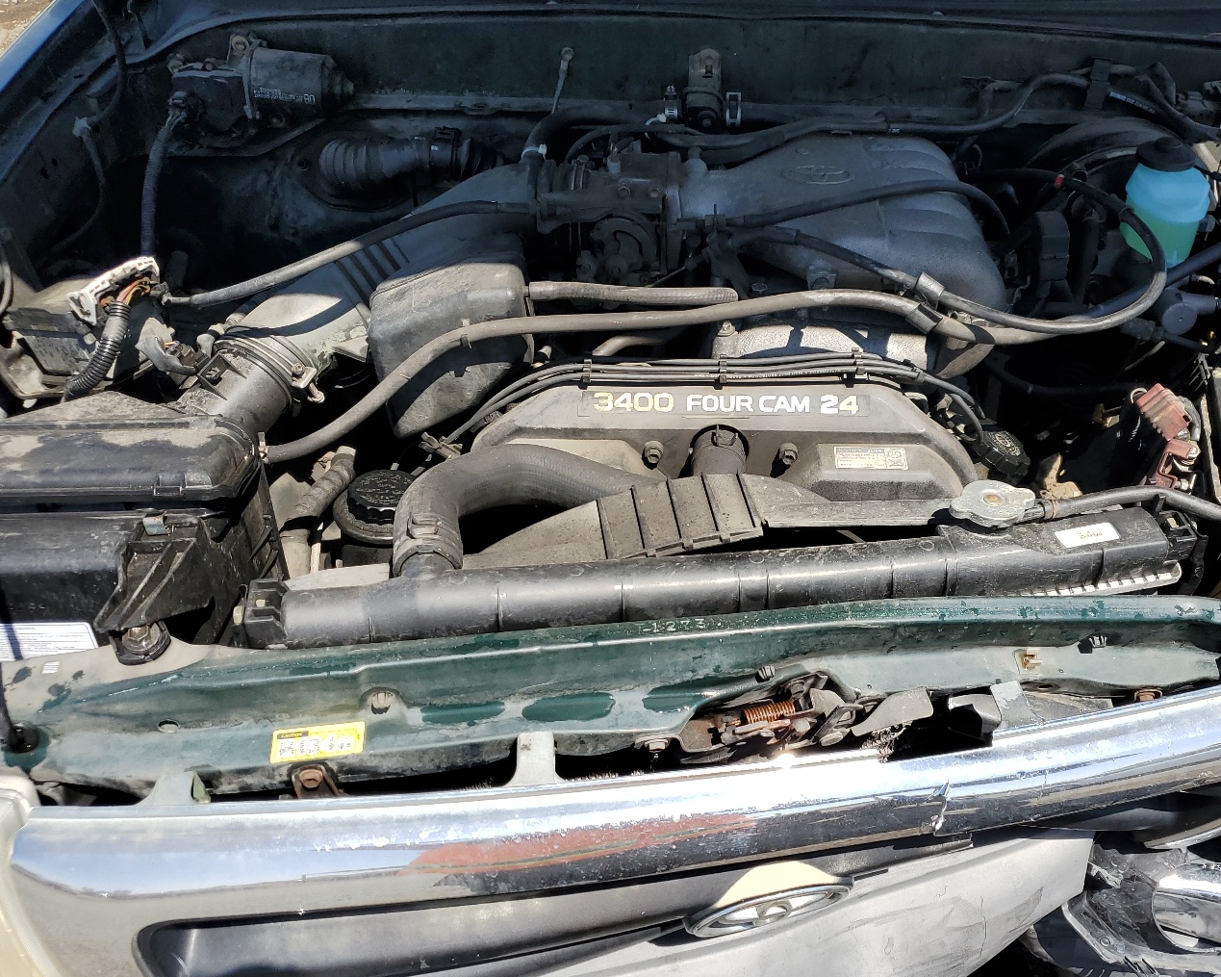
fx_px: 1156
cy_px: 501
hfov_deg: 55.4
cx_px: 717
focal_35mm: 32
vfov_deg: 45.8
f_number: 1.5
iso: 50
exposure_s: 1/2000
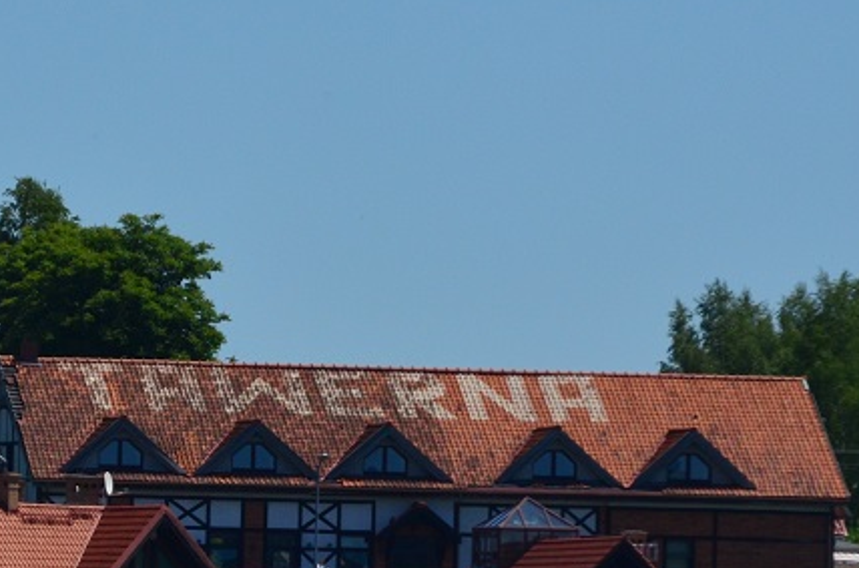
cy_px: 614
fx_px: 16283
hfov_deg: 3.0
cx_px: 243
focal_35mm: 684
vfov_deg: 2.0
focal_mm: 195
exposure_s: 1/8000
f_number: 5.3
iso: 500
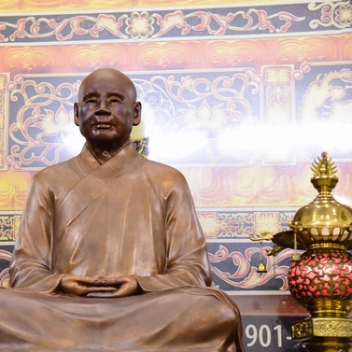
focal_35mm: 110
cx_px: 100
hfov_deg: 15.8
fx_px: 1266
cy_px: 176
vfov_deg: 15.8
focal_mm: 75
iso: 8000
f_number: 4
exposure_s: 1/125
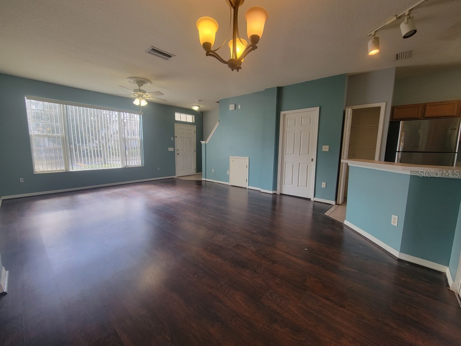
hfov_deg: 106.2
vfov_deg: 89.9
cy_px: 173
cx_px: 230
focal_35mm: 13
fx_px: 173
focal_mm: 2.2
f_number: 2.2
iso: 80
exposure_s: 1/60
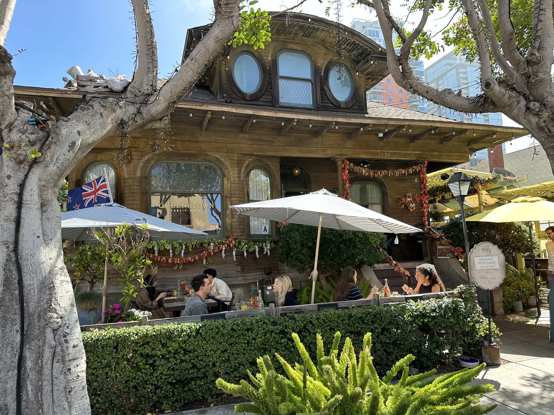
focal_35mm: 24
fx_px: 384
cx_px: 277
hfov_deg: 71.6
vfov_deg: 56.8
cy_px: 208
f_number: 1.78
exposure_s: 1/564
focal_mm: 6.86
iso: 80
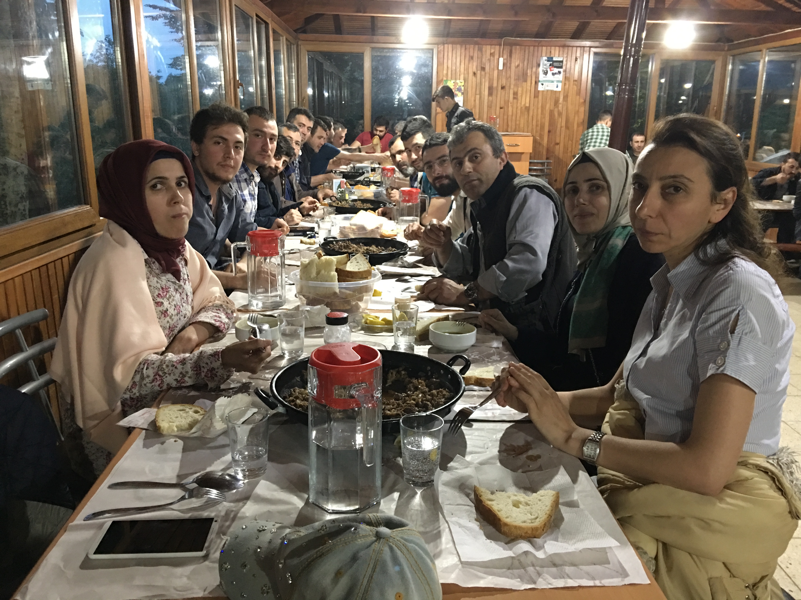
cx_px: 400
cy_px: 300
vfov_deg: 48.2
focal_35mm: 29
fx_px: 671
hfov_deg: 61.7
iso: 125
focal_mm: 4.15
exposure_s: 1/4
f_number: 2.2
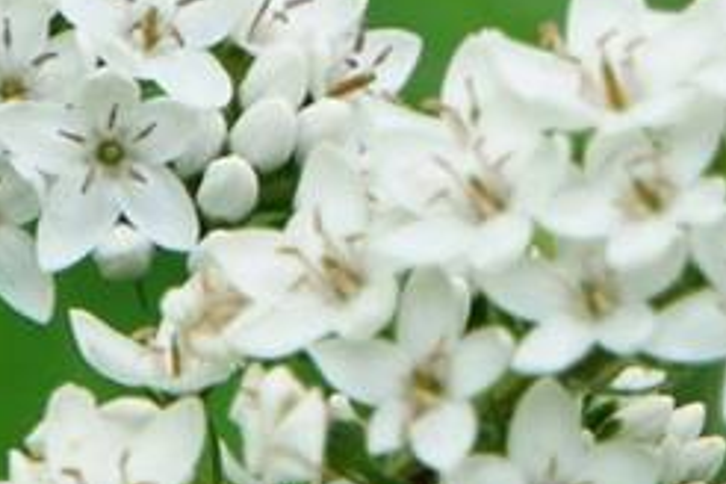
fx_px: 39403
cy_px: 212
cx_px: 1219
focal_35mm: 1954
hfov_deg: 1.1
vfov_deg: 0.7
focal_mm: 200
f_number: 6.3
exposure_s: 1/320
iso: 500
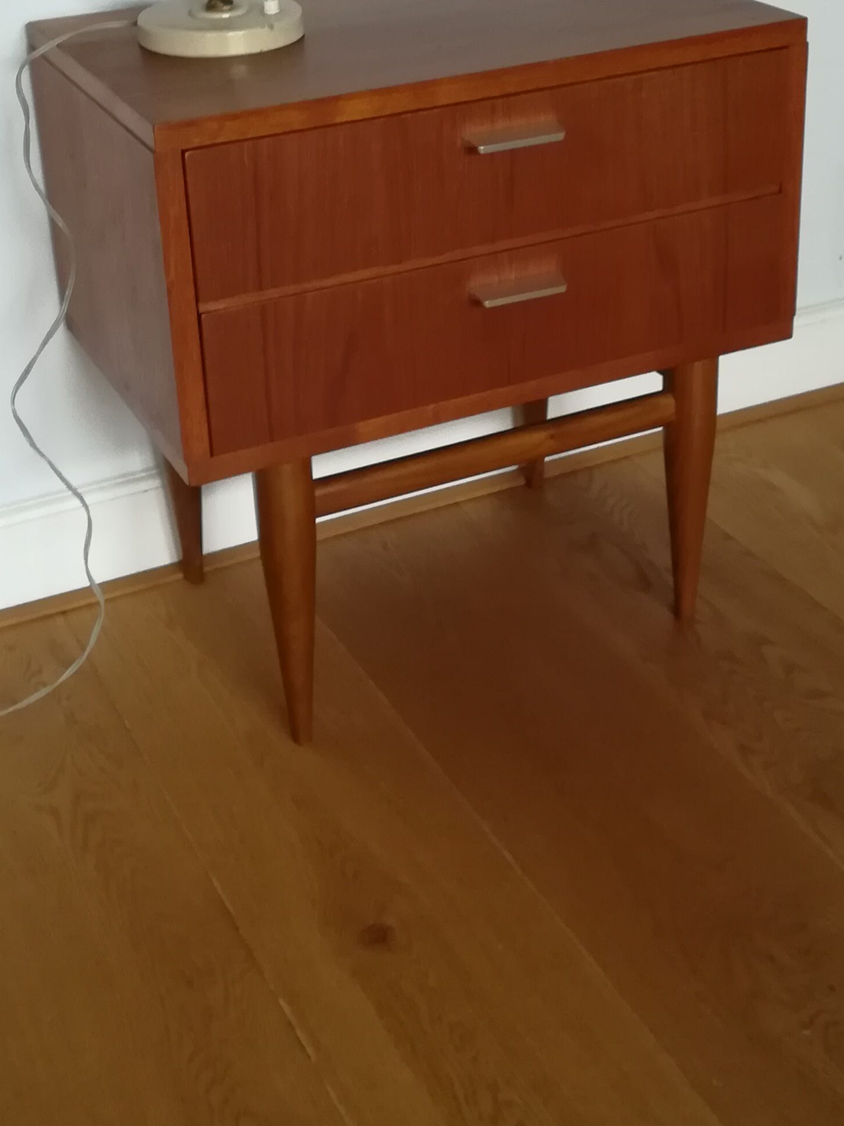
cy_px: 309
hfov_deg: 27.5
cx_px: 445
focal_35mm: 53
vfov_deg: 35.5
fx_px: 1723
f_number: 2.2
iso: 320
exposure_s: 1/25
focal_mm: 3.83
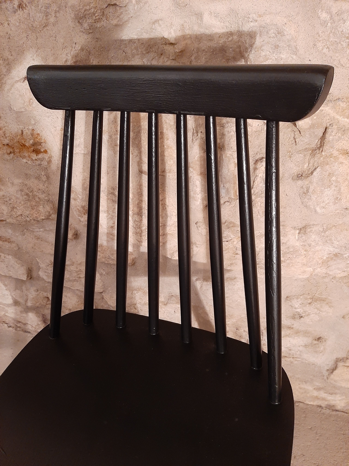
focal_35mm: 26
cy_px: 233
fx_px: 350
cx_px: 174
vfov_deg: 67.3
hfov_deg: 53.1
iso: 320
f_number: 1.7
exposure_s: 1/25
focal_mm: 3.93
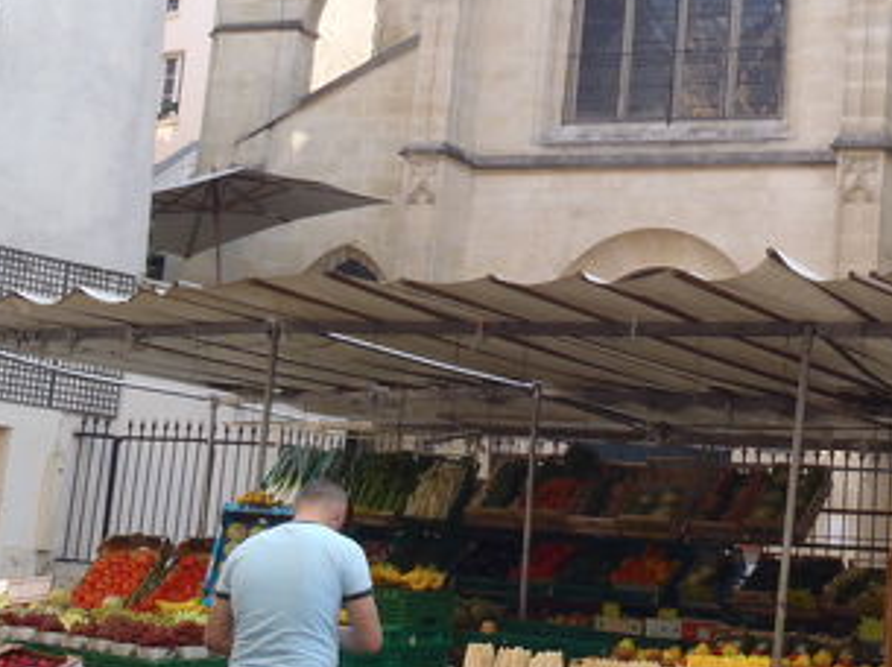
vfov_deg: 18.0
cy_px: 151
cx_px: 708
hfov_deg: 23.8
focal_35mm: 81
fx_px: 2085
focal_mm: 6.83
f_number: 4.6
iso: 80
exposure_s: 1/80
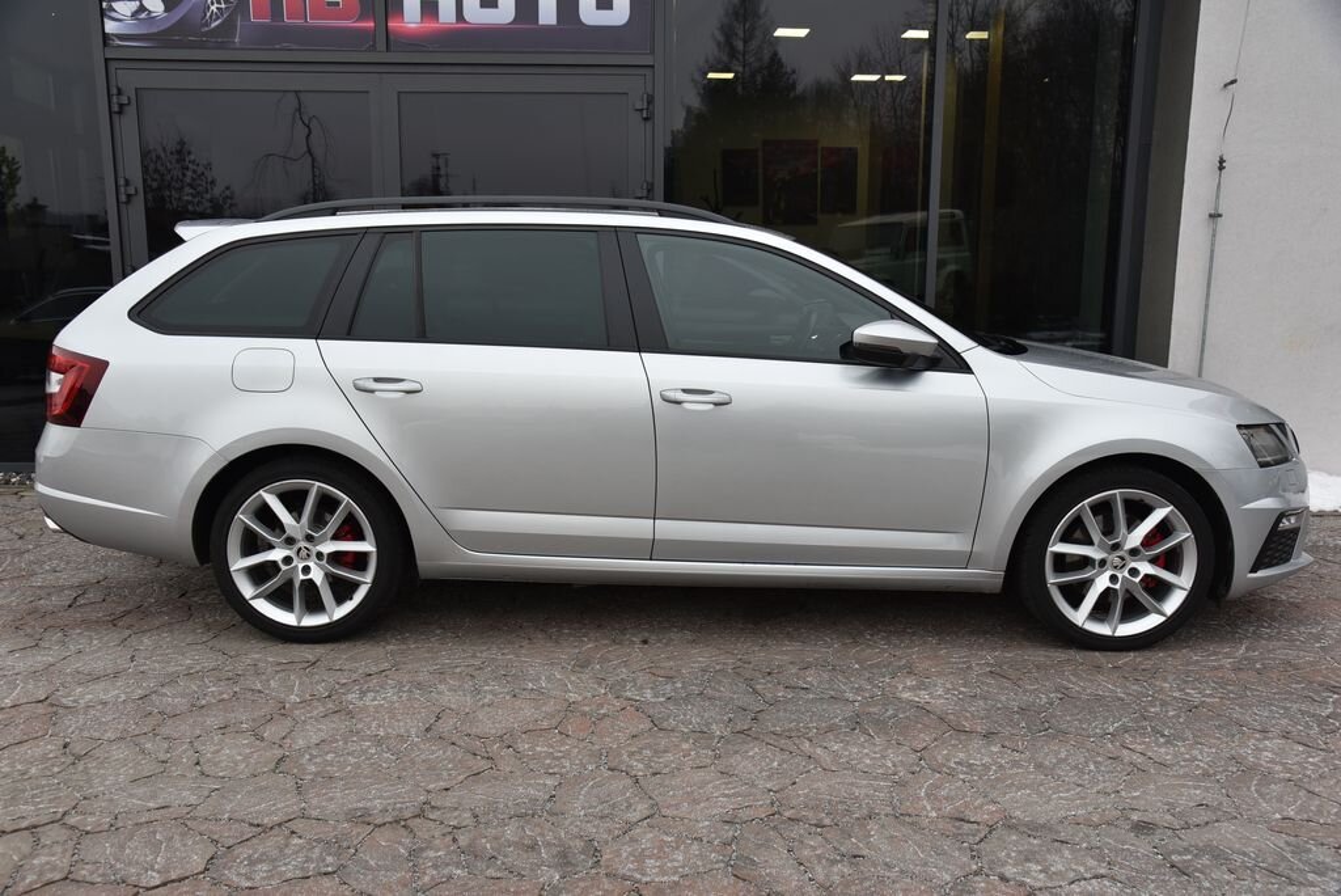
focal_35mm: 30
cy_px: 448
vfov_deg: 43.7
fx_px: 1118
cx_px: 670
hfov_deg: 61.9
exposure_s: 1/160
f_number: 6.3
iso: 500
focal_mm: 30
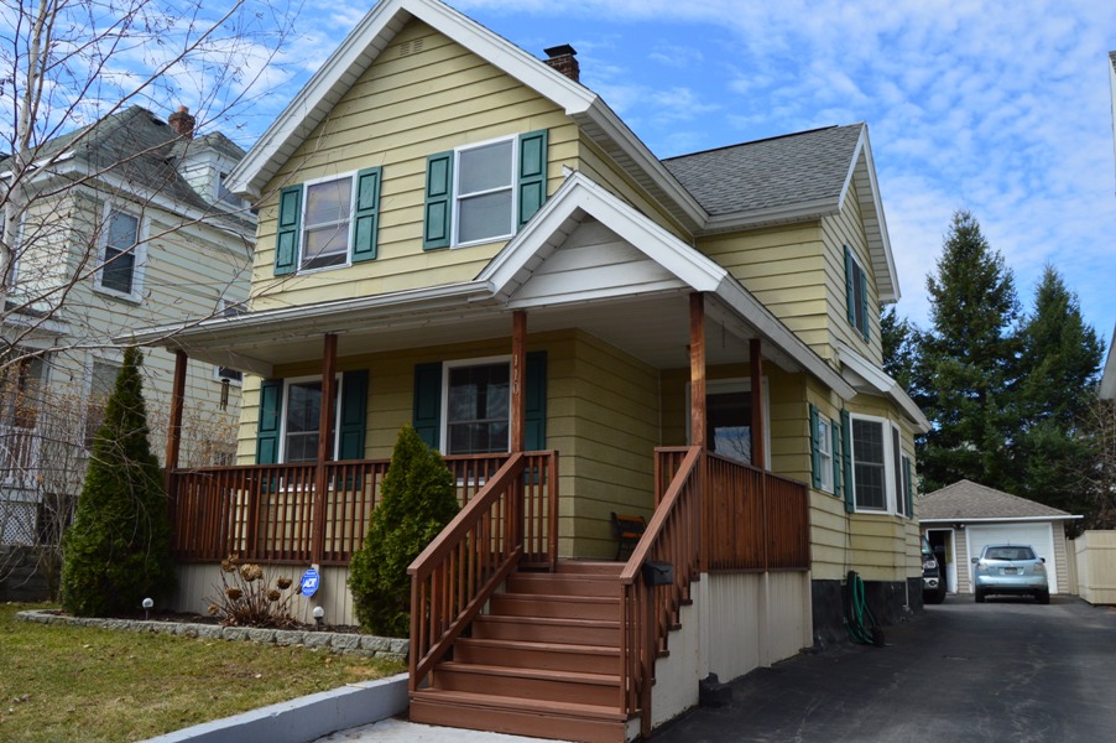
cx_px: 558
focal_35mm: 30
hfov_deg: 62.0
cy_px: 372
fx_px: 929
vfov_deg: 43.5
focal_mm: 20
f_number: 11
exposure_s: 1/500
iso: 400
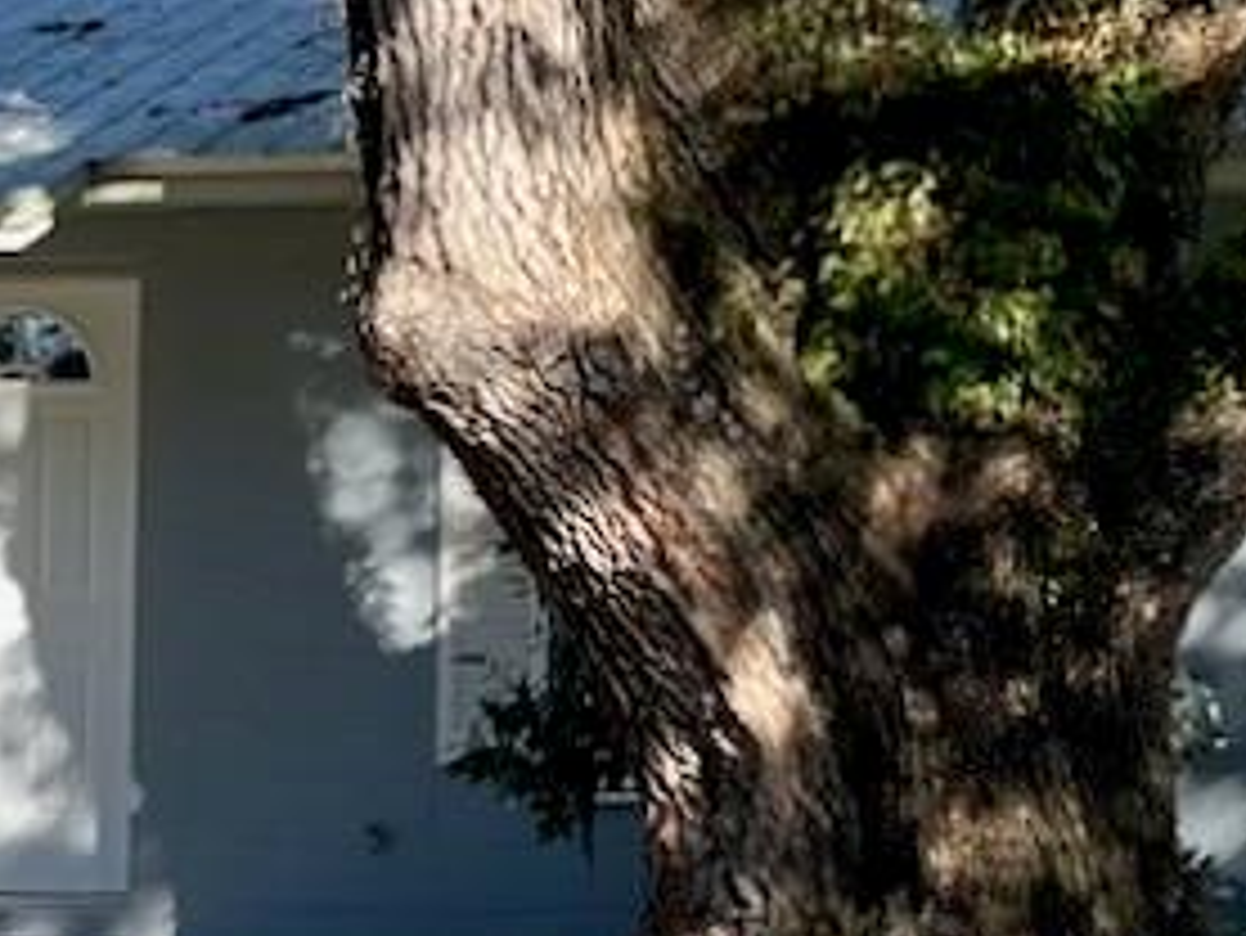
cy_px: 207
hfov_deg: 16.4
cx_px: 486
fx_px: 4321
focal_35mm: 120
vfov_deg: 12.3
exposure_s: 1/1112
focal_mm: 5.7
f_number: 1.5
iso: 50
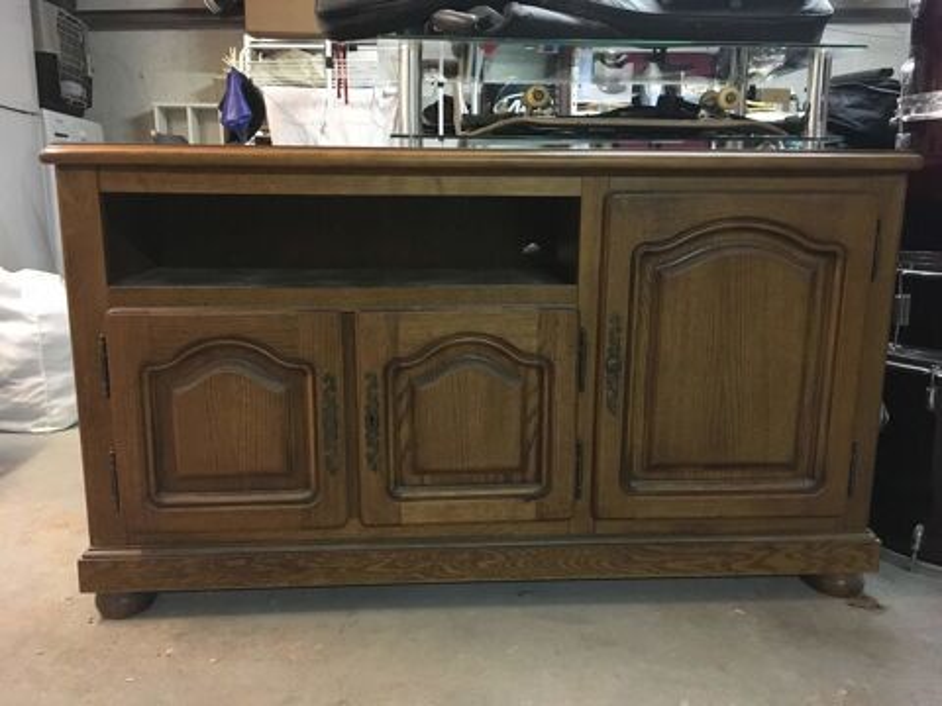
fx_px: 789
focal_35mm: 29
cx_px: 471
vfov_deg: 48.2
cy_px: 353
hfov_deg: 61.7
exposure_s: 1/17
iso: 320
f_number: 2.2
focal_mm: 4.15
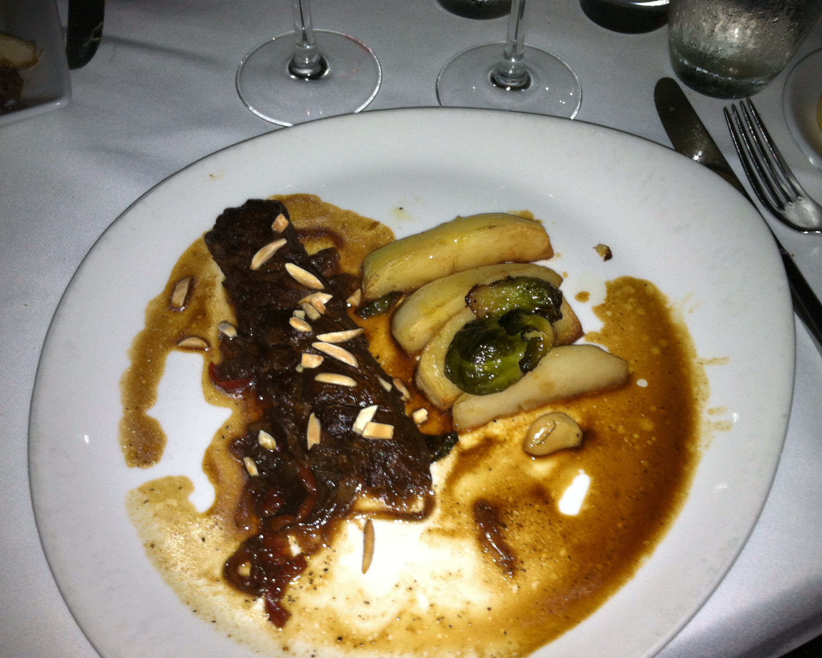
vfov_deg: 40.1
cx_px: 405
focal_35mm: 37
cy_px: 332
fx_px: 900
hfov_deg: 49.1
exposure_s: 1/18
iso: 80
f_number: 2.8
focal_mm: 3.85
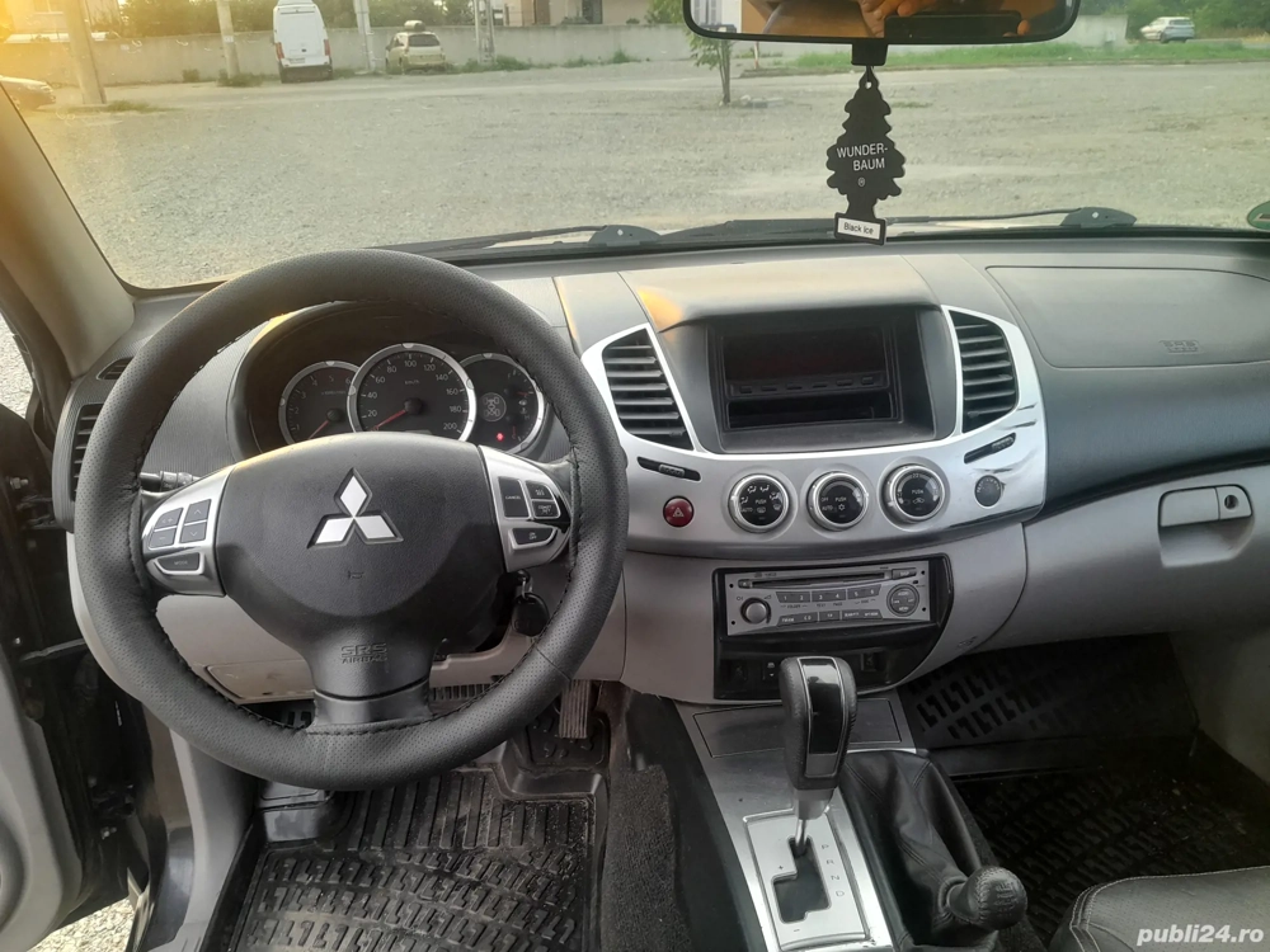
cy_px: 476
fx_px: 991
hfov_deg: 65.3
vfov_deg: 51.4
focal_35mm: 27
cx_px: 635
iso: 80
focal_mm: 4
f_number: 1.8
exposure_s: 1/60
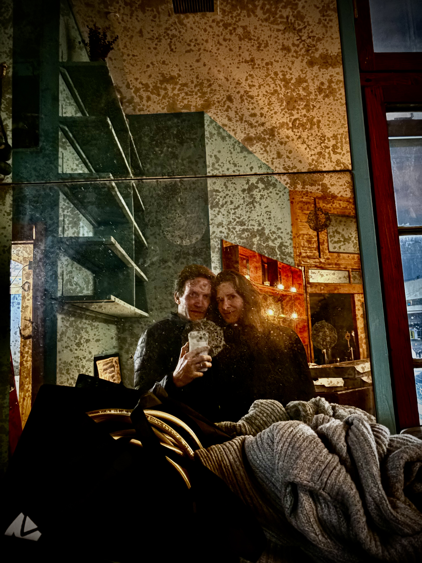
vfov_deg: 67.3
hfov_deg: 53.1
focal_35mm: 26
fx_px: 423
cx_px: 211
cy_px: 282
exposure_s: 1/9
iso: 5000
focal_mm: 5.96
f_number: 1.6
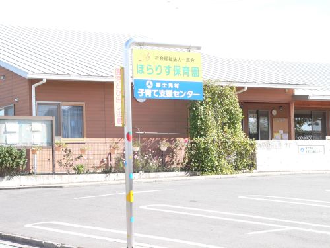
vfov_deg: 17.0
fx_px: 829
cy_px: 124
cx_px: 165
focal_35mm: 87
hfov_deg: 22.5
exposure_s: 1/200
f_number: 4
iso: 80
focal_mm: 14.4
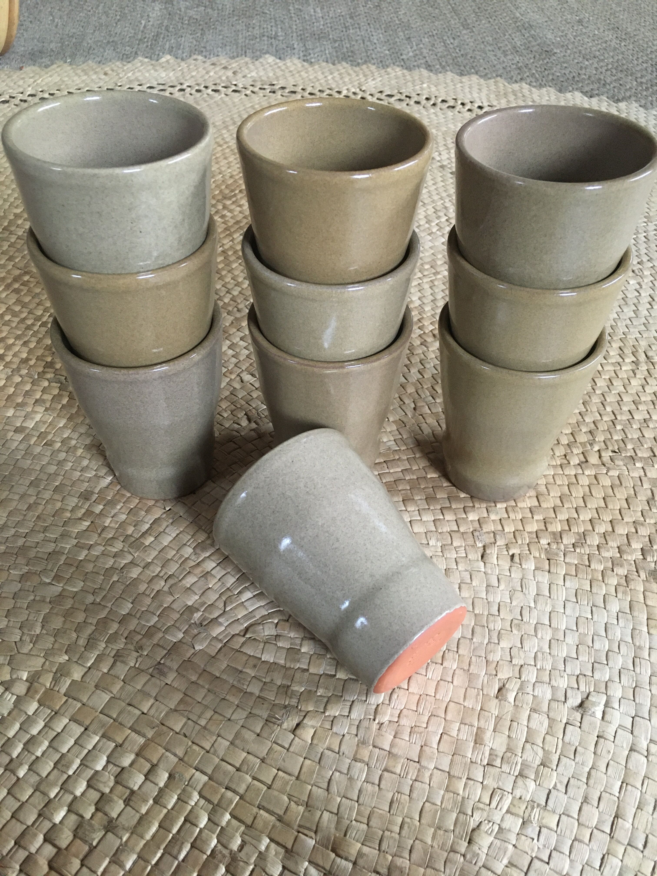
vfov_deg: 61.7
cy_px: 438
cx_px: 328
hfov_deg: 48.2
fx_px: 734
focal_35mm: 29
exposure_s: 1/25
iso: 200
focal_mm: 4.15
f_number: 2.2
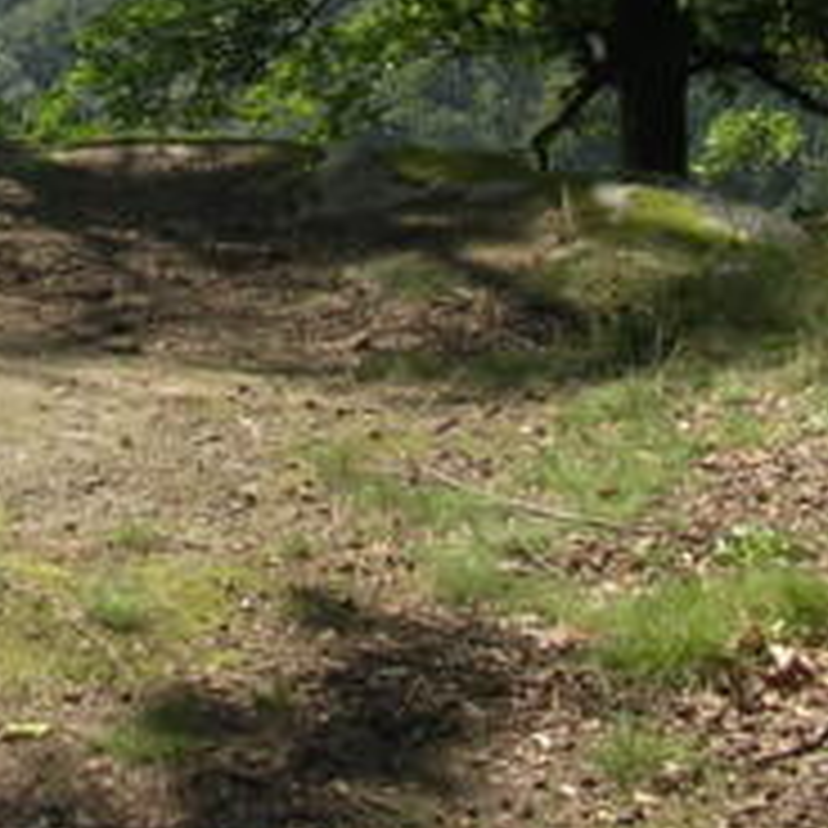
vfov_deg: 15.7
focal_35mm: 107
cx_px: -151
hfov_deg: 15.7
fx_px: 2896
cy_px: -135
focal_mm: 5.8
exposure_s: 1/145
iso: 100
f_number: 5.6
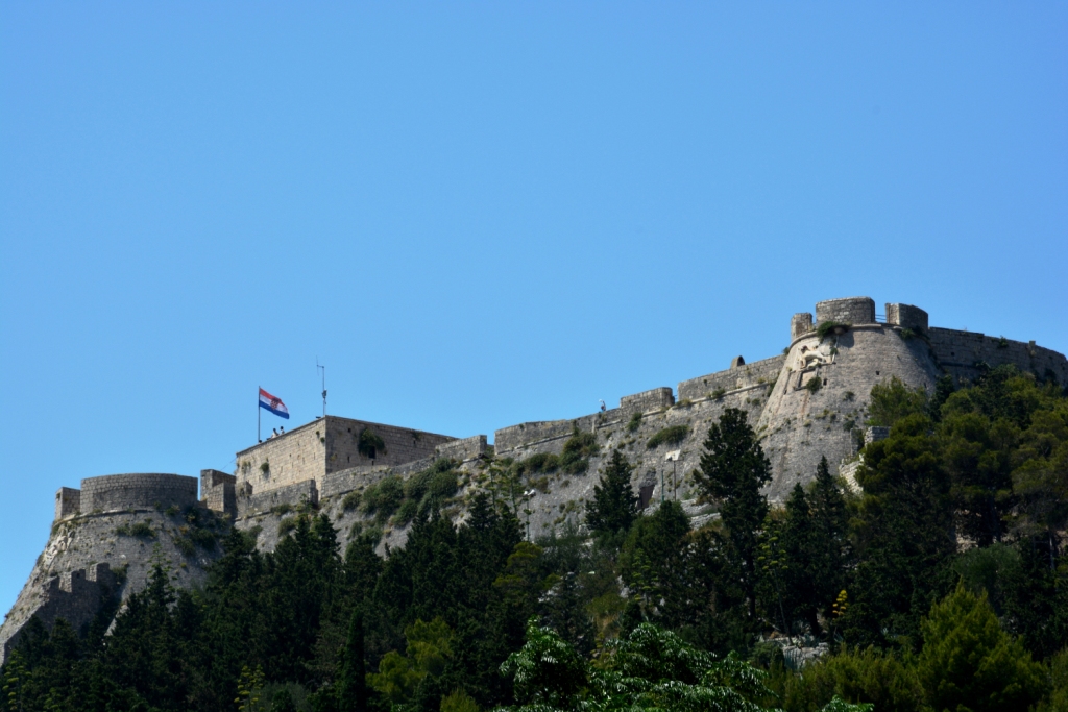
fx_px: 4673
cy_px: 356
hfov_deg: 13.0
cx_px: 534
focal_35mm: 158
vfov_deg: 8.7
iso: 250
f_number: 14
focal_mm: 105
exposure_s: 1/125
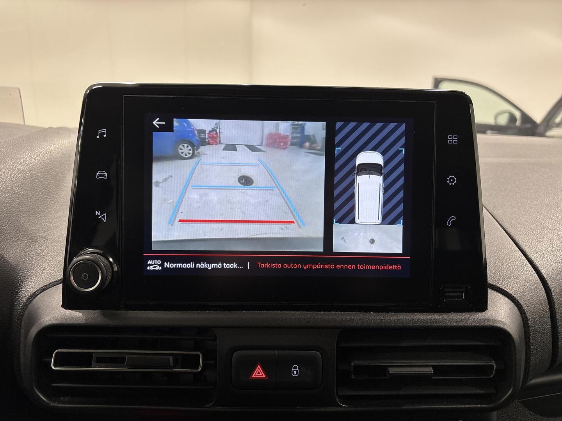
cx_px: 281
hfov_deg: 67.3
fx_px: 422
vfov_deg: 53.1
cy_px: 210
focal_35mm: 26
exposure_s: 1/60
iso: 100
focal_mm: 5.96
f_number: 1.6
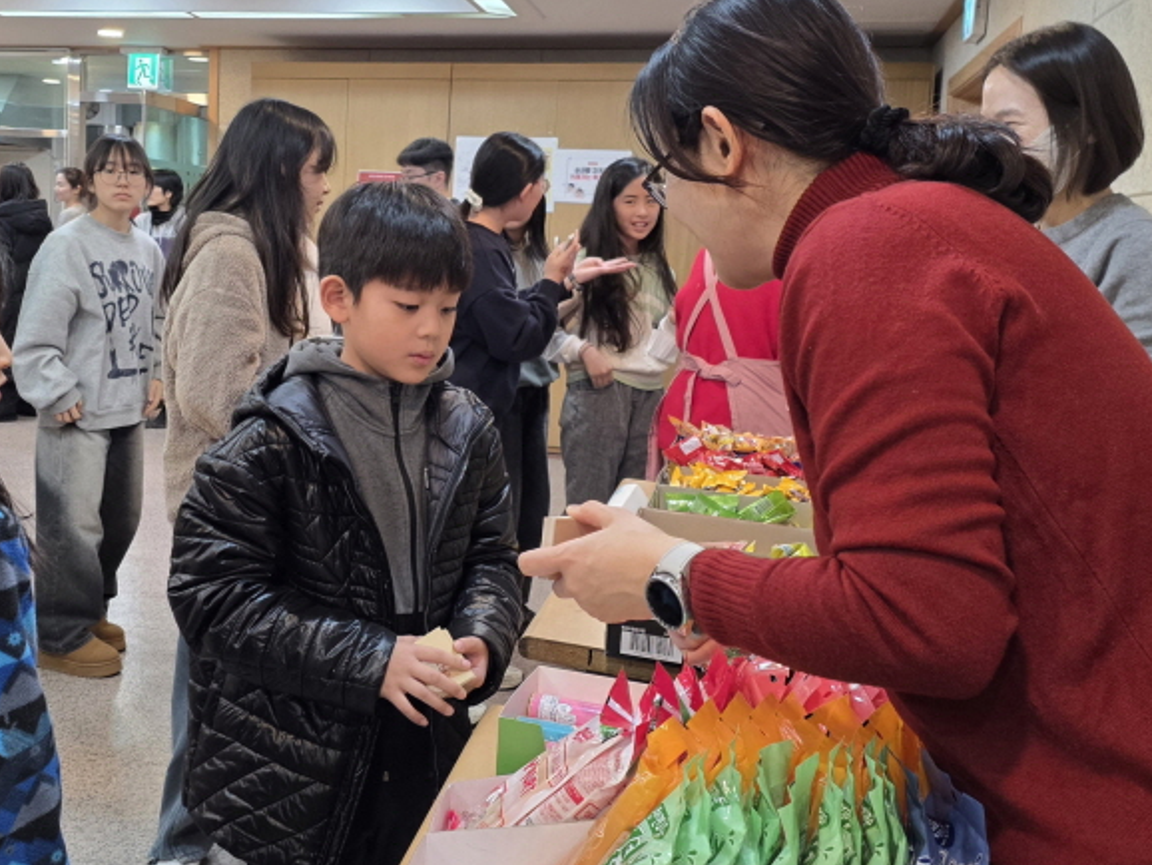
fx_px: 932
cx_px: 488
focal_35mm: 28
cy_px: 429
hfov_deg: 63.1
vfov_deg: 49.8
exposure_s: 1/120
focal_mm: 6.25
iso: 200
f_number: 1.7
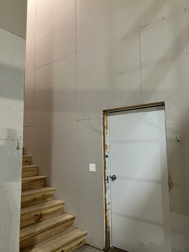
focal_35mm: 28
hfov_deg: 49.7
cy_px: 126
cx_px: 94
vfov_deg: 63.4
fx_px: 204
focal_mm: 3.99
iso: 250
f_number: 1.8
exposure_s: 1/40
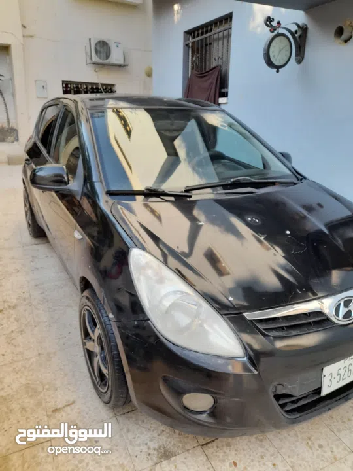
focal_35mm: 25
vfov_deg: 69.4
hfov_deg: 54.9
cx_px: 176
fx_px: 340
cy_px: 236
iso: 25
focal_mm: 4.6
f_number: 2
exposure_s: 1/60
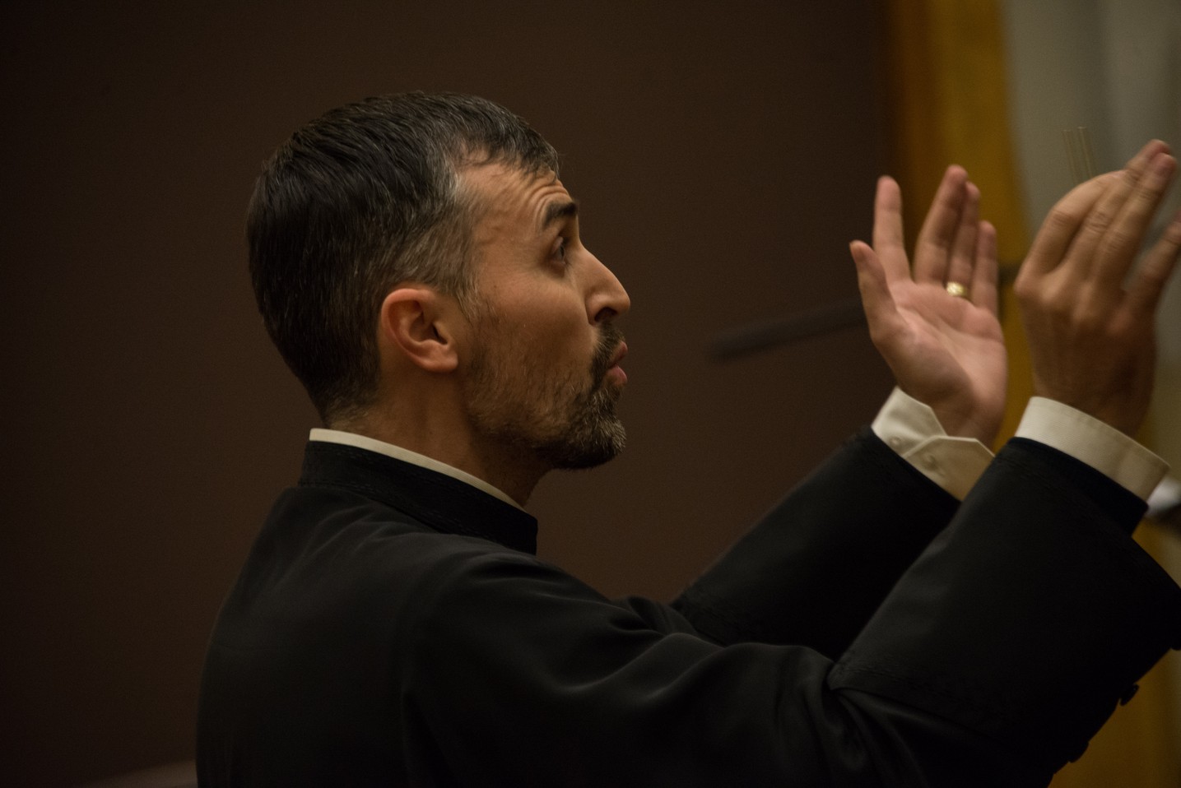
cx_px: 590
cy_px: 394
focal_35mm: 300
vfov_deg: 4.6
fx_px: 9845
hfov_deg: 6.9
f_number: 5.6
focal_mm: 300
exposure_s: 1/80
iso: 3200
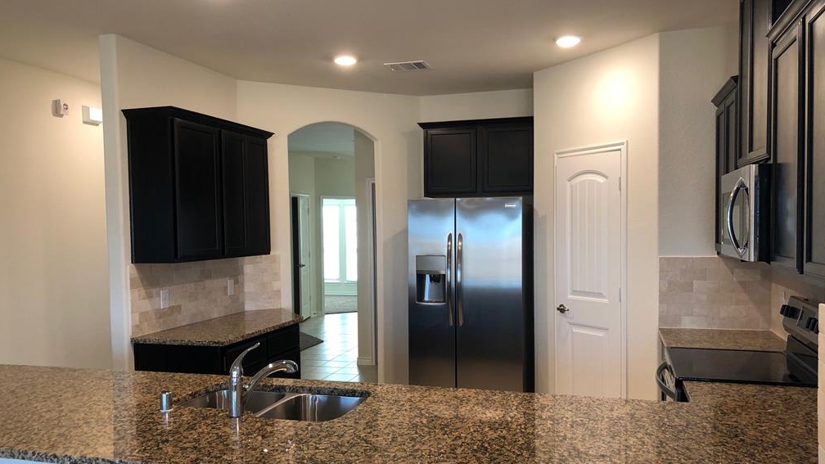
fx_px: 678
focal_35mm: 31
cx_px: 410
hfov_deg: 62.6
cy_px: 262
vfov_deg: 37.7
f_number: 1.8
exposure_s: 1/24
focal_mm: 3.99
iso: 40
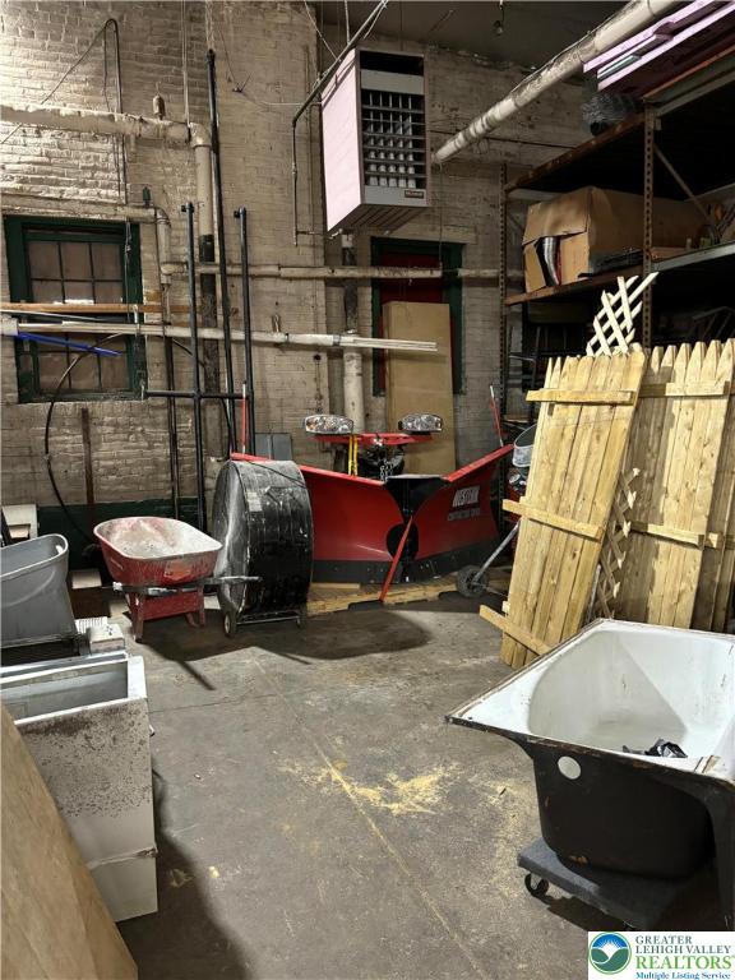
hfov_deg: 53.1
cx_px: 368
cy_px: 490
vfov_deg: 67.3
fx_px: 736
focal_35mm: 26
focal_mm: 5.96
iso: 500
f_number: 1.6
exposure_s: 1/30
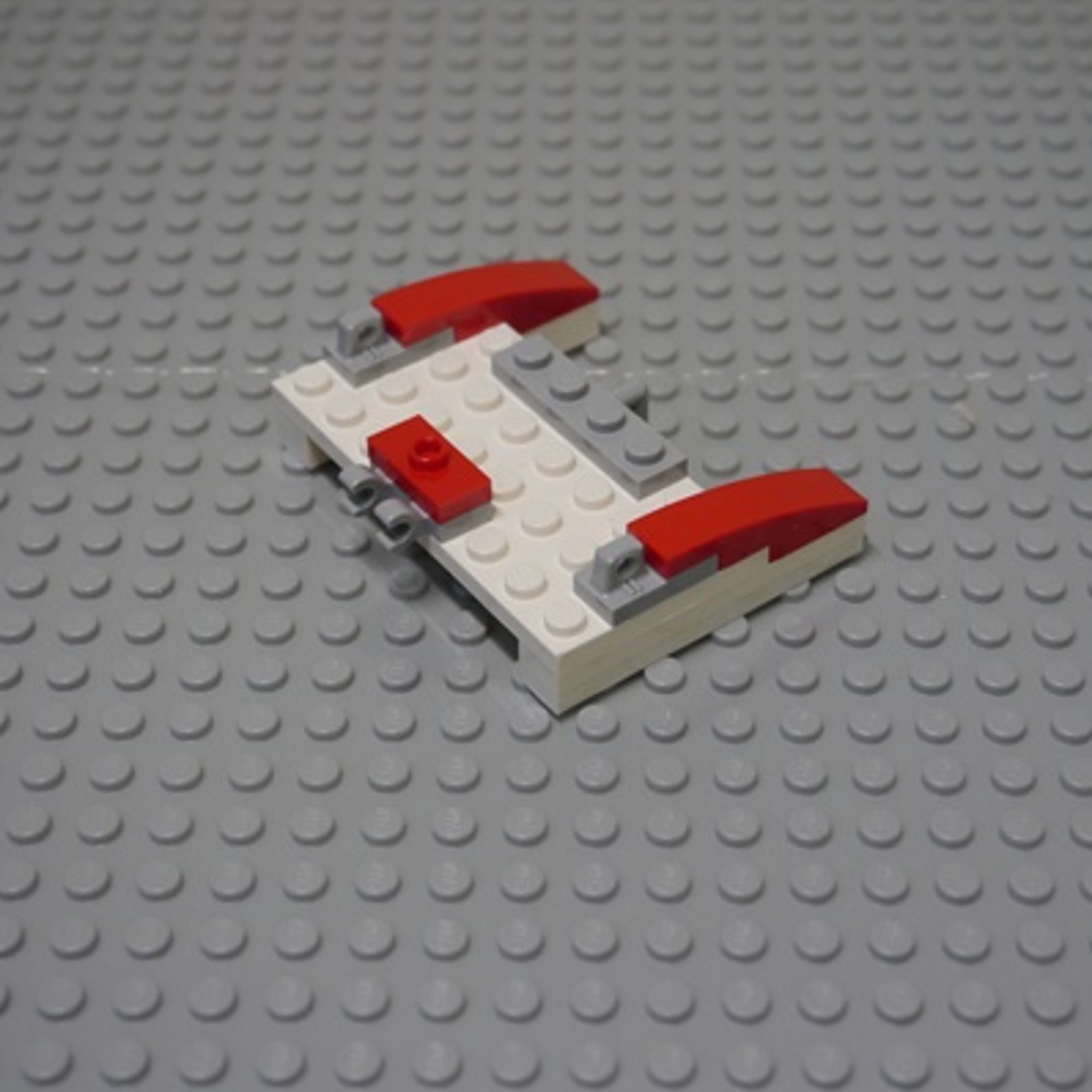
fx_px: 2284
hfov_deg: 26.9
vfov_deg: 26.9
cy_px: 546
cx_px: 619
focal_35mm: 64
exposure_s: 1/60
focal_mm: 27
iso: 500
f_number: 5.2
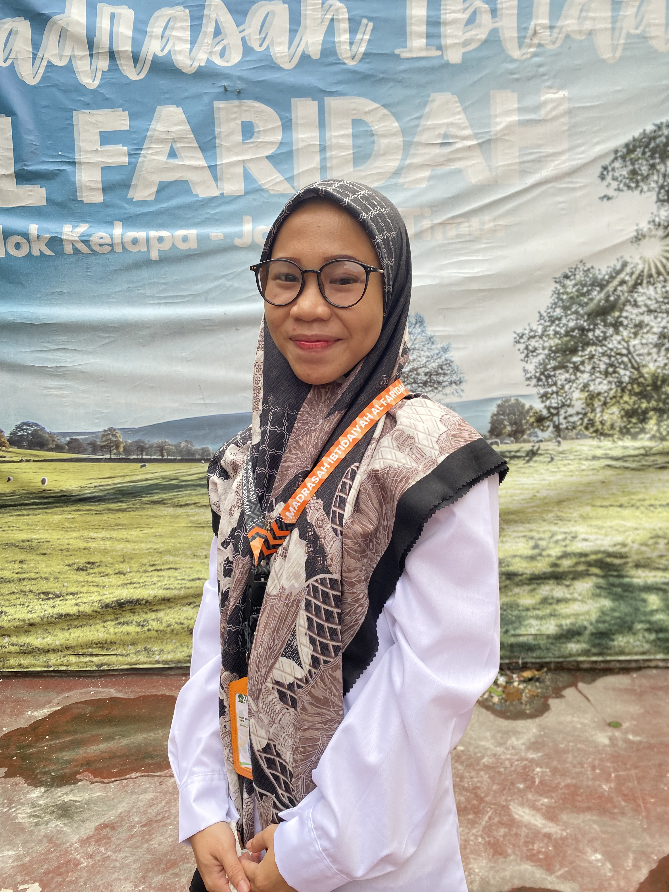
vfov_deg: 67.3
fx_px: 670
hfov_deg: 53.1
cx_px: 334
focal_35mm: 26
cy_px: 446
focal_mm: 4.25
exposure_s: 1/121
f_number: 1.8
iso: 64
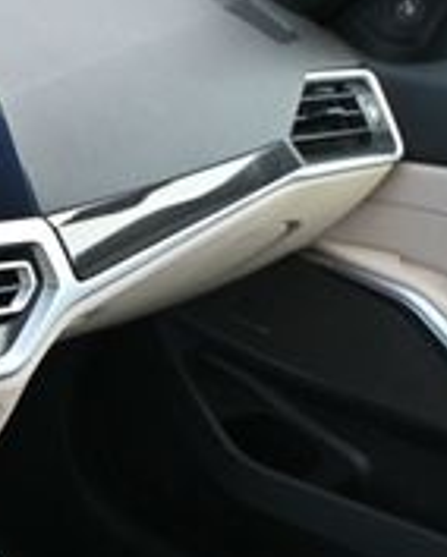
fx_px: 1596
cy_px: 516
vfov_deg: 19.4
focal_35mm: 97
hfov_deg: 13.7
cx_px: -431
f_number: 4
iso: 400
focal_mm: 19
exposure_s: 1/250
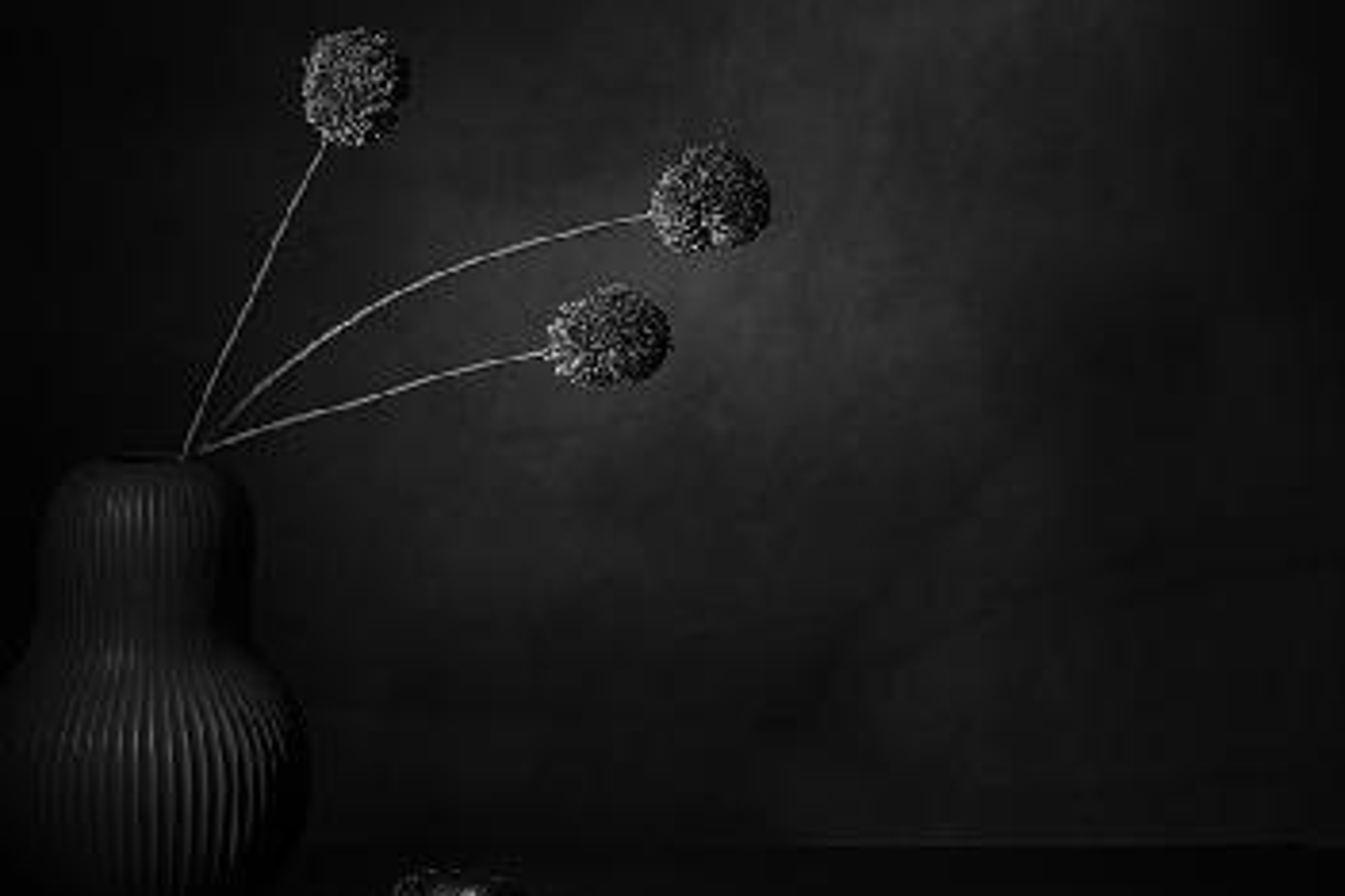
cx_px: 494
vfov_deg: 13.0
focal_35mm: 105
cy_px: 417
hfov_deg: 19.4
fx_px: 3923
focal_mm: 82
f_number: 8
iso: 80
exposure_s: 6
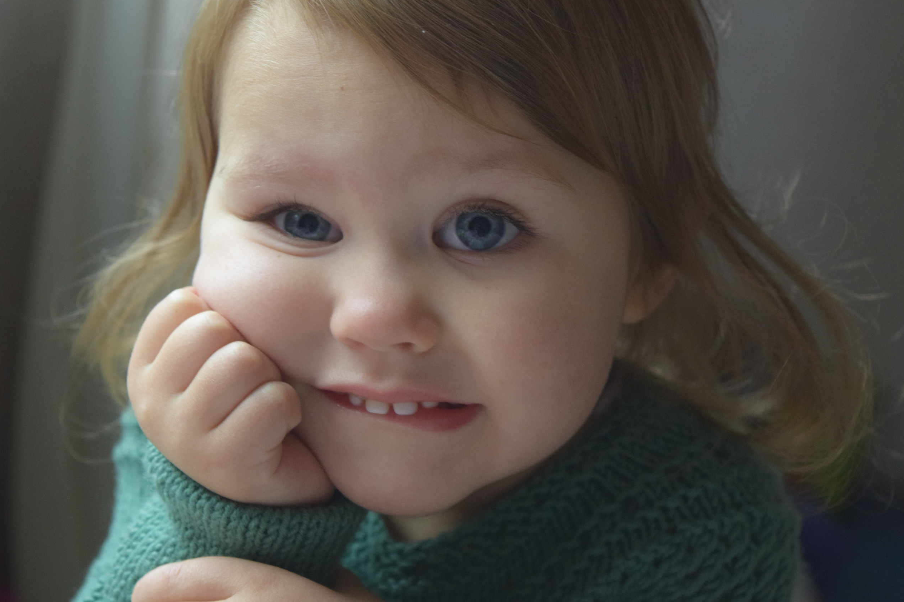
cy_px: 304
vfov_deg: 17.3
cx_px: 451
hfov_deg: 25.7
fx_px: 1984
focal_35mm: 79
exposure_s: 1/60
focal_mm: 52
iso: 1800
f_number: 5.6
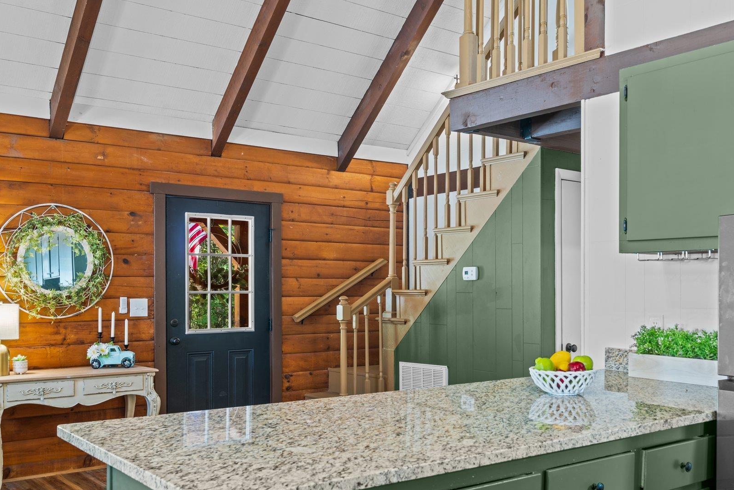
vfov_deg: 35.9
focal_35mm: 37
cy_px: 275
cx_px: 412
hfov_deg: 51.7
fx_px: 755
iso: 250
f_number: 8
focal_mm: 29
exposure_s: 5
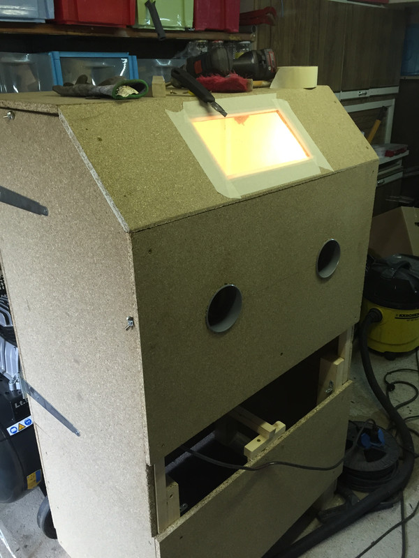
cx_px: 210
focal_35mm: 29
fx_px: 468
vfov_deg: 61.7
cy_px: 279
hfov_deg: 48.2
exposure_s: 1/33
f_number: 2.2
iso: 64
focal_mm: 4.15
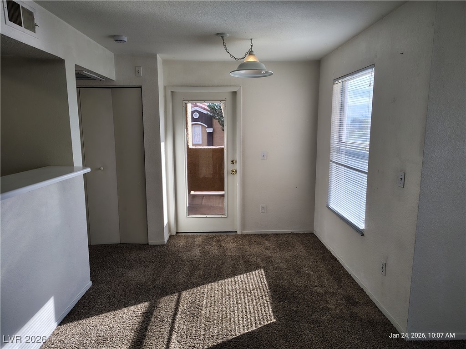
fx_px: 323
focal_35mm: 24
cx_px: 233
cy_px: 174
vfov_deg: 56.8
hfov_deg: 71.6
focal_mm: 5.56
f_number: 1.8
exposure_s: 1/405
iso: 100
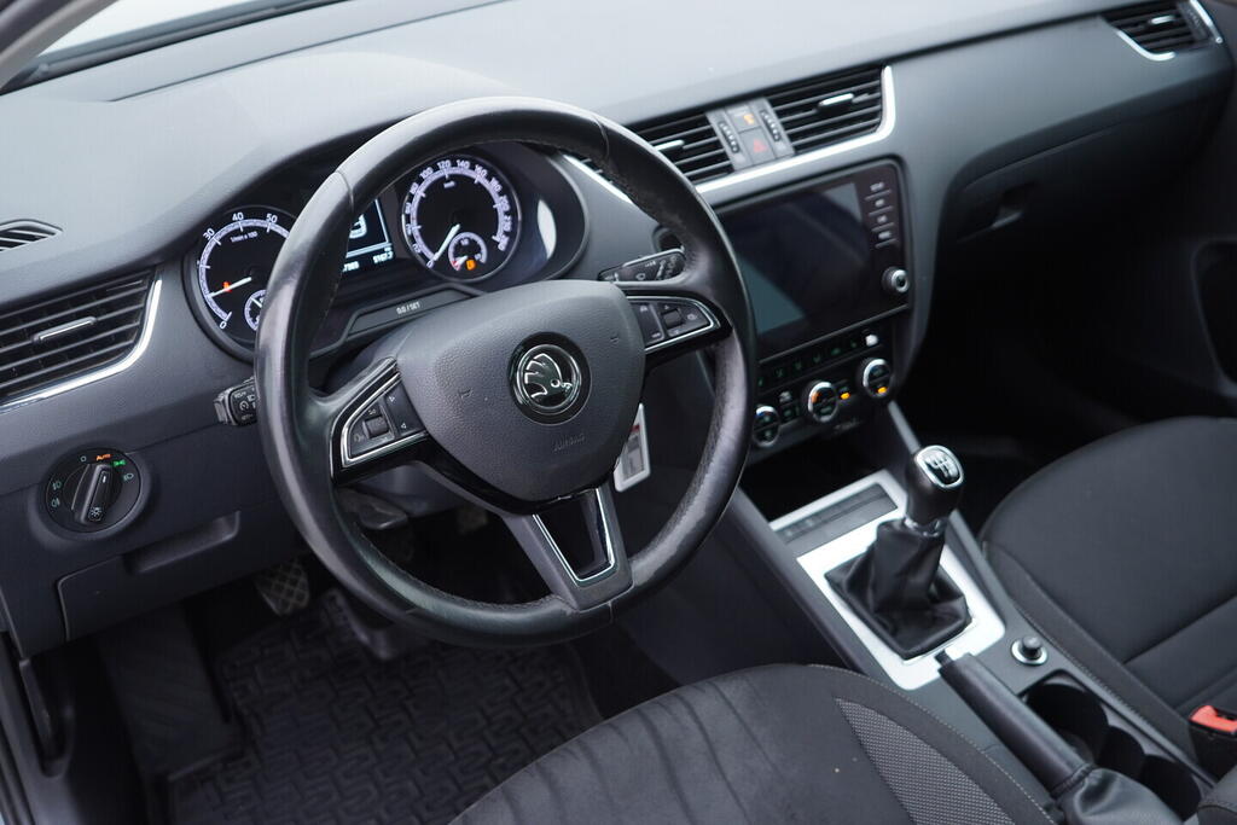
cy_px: 412
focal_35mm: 36
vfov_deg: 36.9
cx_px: 618
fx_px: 1237
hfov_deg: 53.1
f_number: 2.8
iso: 250
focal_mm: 24
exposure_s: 1/40
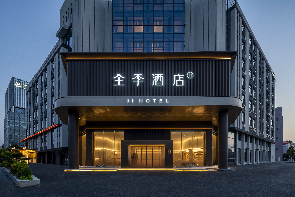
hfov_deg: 93.3
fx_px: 139
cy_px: 98
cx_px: 148
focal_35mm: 17
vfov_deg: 70.4
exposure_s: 1/15
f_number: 13
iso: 320
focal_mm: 17
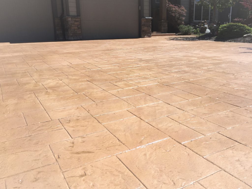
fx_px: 211
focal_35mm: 29
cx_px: 126
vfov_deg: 48.2
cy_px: 94
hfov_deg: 61.7
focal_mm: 4.15
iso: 32
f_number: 2.2
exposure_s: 1/3300
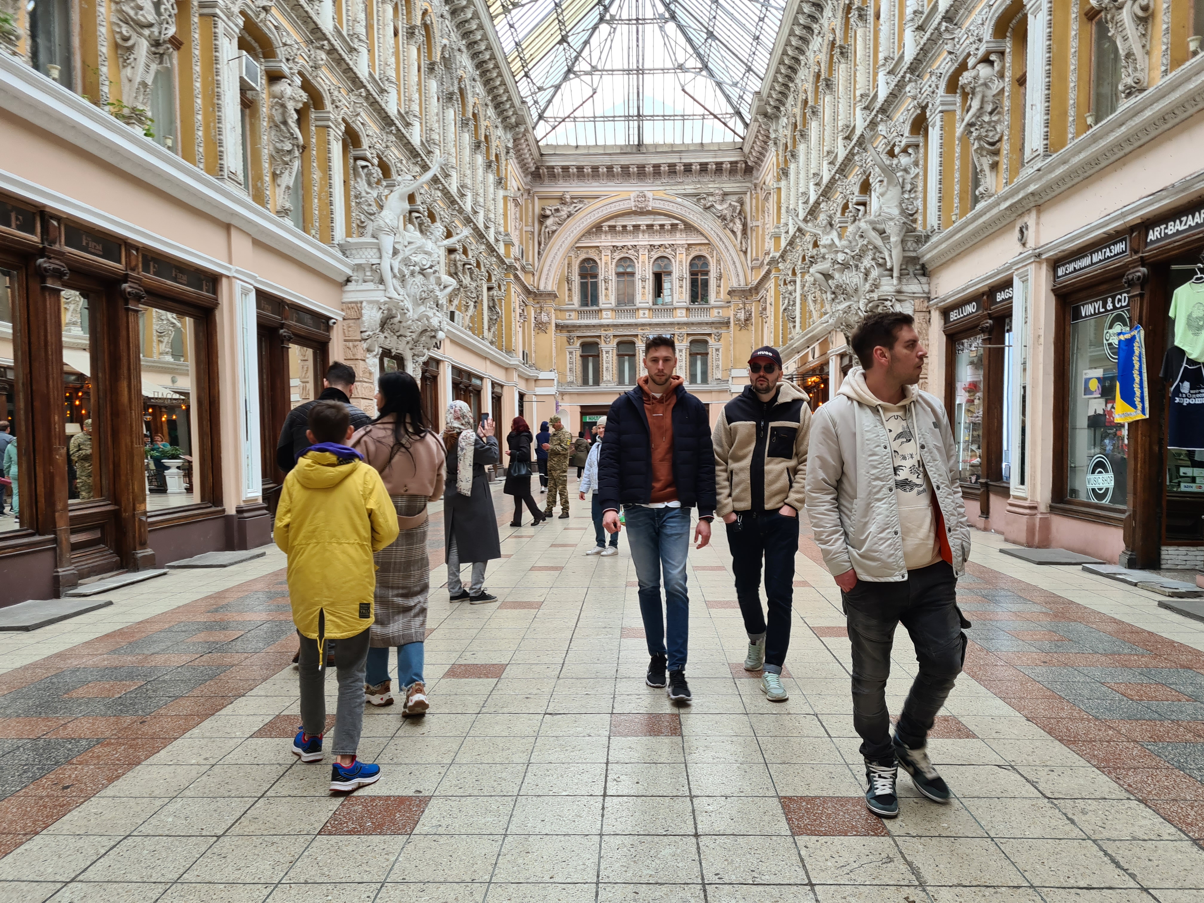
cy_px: 452
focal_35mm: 26
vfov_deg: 53.1
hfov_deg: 67.3
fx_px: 904
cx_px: 602
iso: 50
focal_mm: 5.4
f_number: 1.8
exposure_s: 1/120
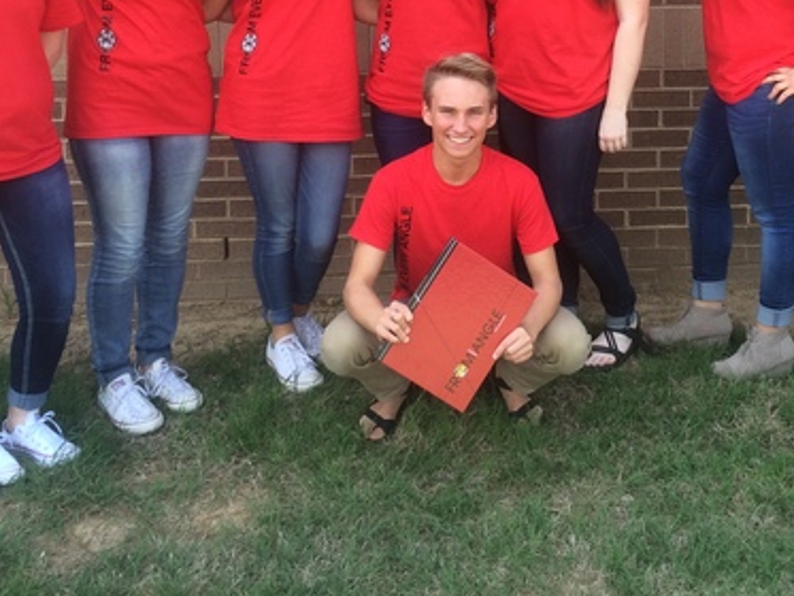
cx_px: 551
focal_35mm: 56
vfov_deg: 25.1
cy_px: 28
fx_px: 1285
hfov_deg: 33.9
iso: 32
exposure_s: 1/336
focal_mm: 4.15
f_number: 2.2
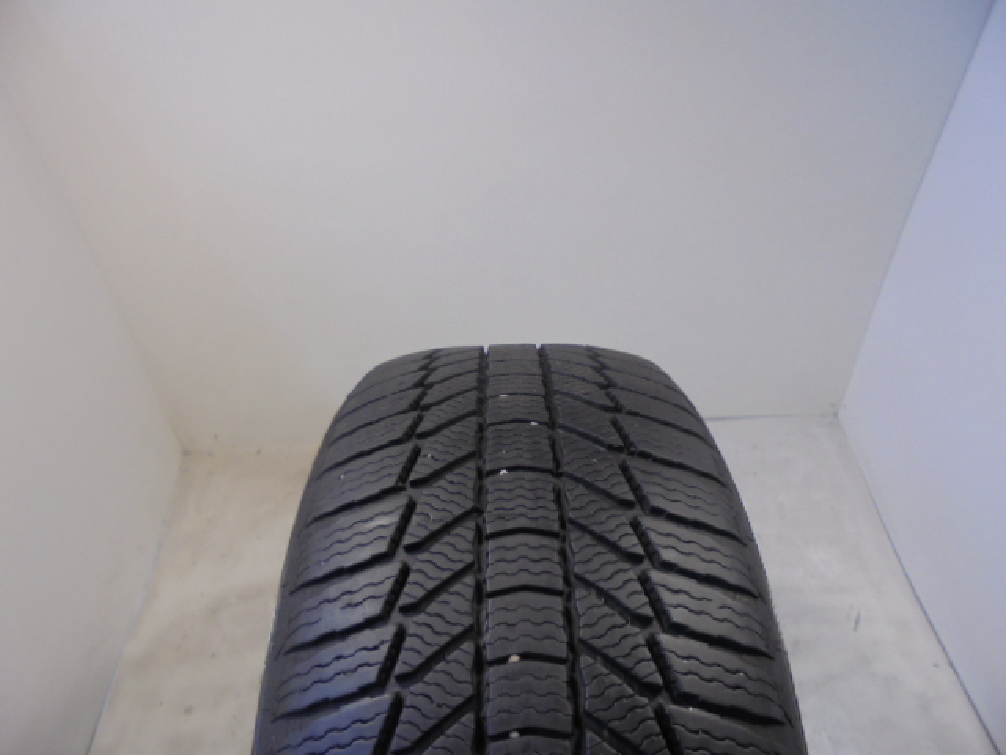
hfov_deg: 67.3
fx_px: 756
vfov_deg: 53.1
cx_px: 503
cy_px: 378
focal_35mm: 26
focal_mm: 4.6
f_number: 3.5
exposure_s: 1/30
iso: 160
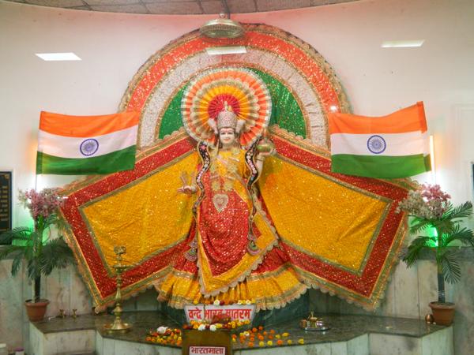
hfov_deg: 45.8
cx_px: 237
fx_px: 561
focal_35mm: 41
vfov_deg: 35.1
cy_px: 178
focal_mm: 7.3
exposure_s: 1/40
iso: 250
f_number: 3.5
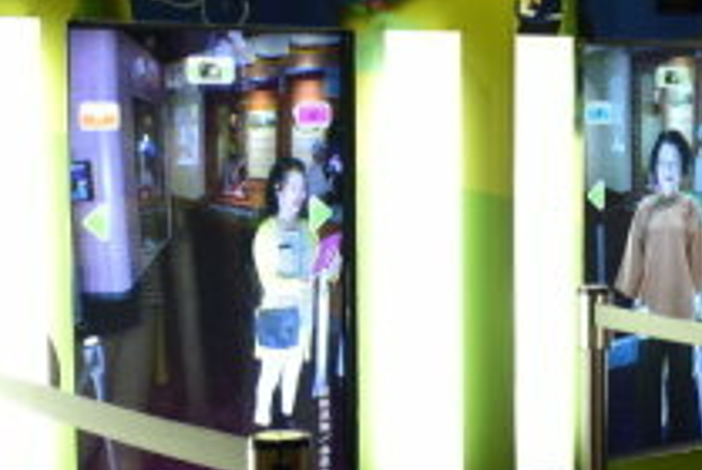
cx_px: 823
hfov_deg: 21.6
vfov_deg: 15.6
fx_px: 1718
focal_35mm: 88
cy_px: 275
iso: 1250
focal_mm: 24
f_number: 5.6
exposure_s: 1/30
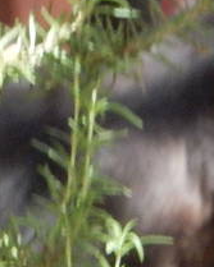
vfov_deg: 0.7
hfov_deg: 0.5
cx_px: 183
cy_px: 175
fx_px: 22643
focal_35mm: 2858
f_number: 6.2
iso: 280
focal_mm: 68.7
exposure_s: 1/60
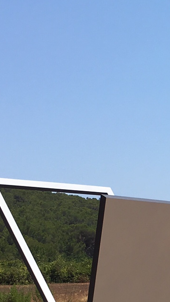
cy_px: 256
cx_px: 264
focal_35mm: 100
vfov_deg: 21.0
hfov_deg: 11.5
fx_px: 802
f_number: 2.2
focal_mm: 4.15
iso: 25
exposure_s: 1/2198
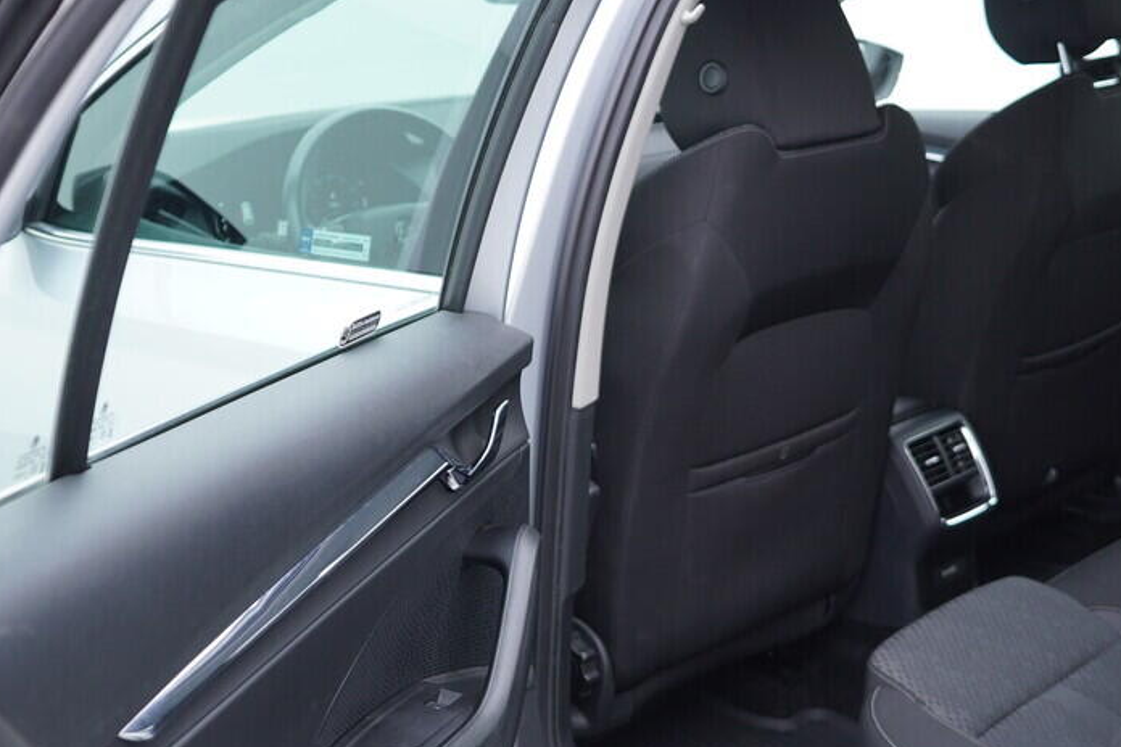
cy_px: 468
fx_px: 1650
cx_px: 707
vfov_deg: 25.4
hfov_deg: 37.3
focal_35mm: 53
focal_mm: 24
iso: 160
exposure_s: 1/40
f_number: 2.8
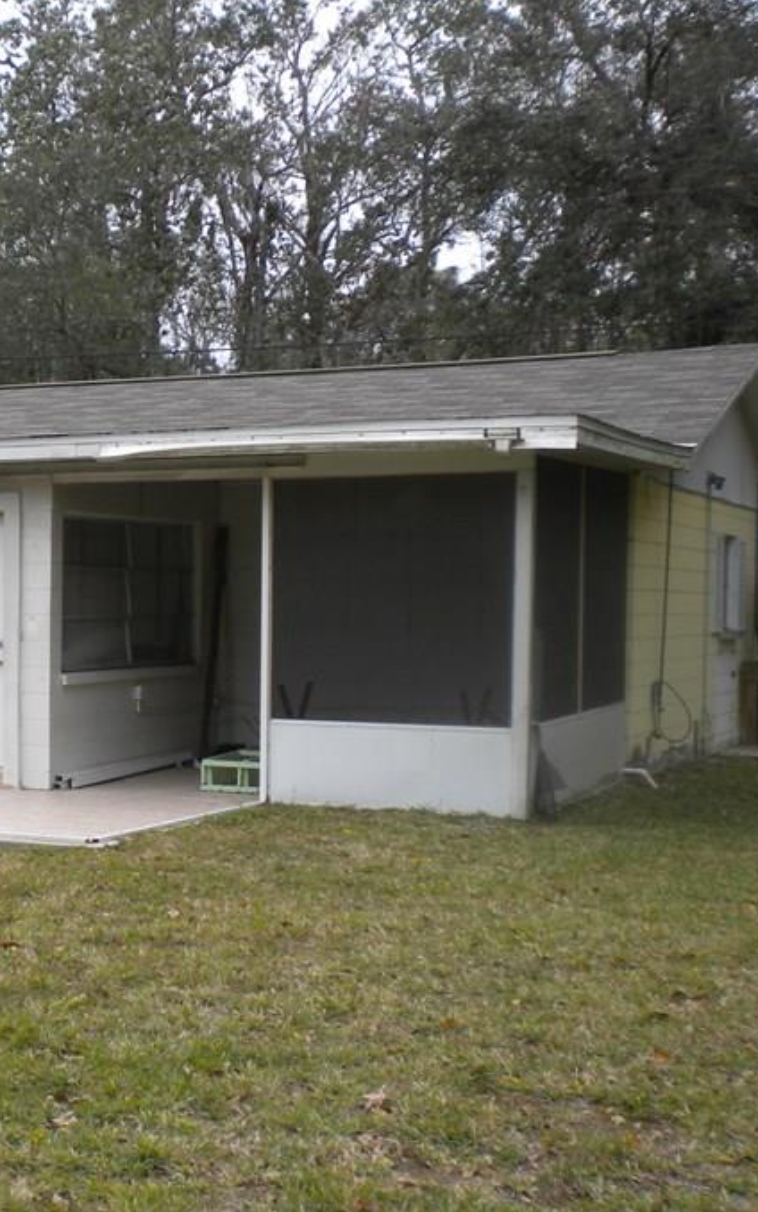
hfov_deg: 22.1
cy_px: 642
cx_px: -46
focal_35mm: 56
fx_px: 1850
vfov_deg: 36.3
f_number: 4.6
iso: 80
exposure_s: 1/236
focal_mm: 6.3
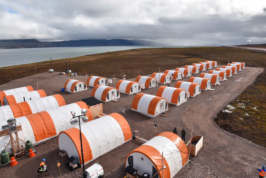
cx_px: 133
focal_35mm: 24
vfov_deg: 53.1
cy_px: 89
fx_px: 177
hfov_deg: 73.7
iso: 160
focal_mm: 16
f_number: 8
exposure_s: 1/500
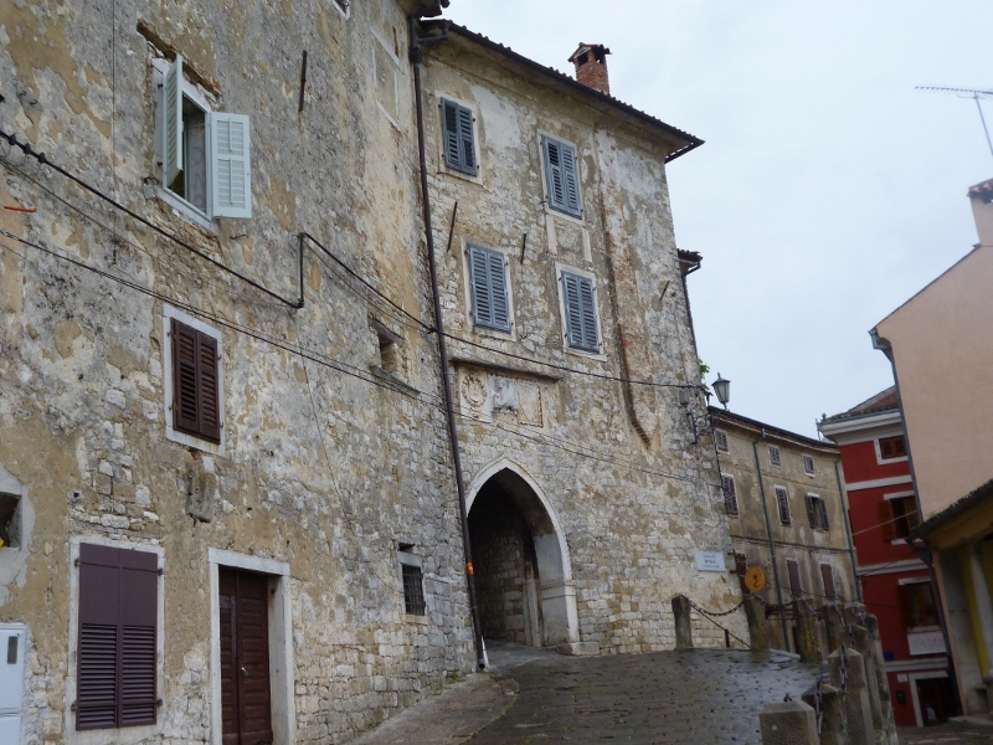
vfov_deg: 35.1
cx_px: 496
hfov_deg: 45.8
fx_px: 1176
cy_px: 372
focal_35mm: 41
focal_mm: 7.3
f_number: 3.7
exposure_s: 1/200
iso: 100
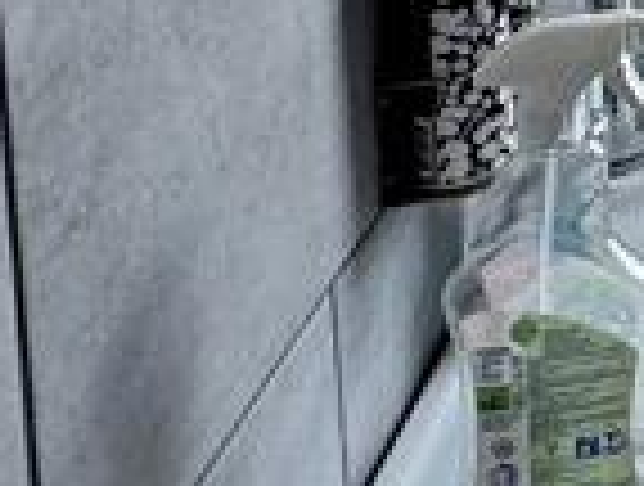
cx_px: 1527
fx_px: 1865
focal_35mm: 100
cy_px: -657
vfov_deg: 12.1
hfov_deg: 14.0
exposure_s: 1/99
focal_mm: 2.22
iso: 40
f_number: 2.2
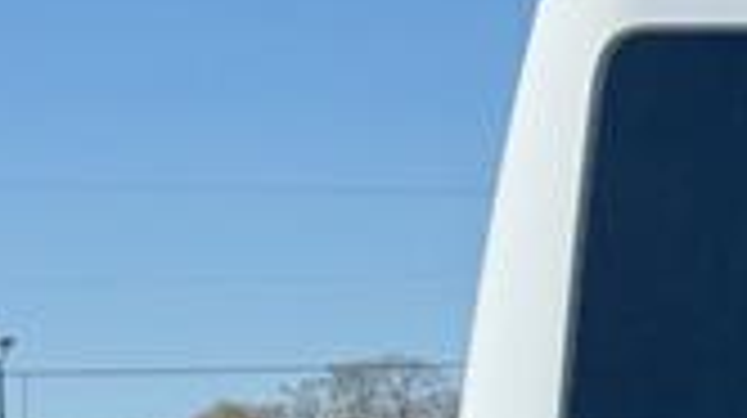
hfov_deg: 10.2
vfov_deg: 5.9
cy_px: 737
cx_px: 1269
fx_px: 3997
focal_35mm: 202
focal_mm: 6.76
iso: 64
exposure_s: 1/3257
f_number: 1.78
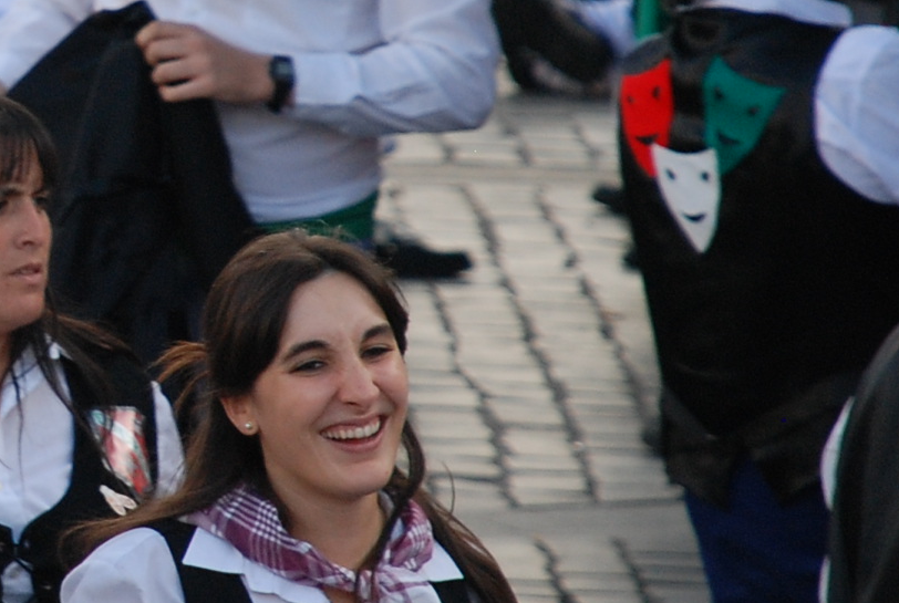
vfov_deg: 1.9
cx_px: -193
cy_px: 189
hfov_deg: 2.8
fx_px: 18061
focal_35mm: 722
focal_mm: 135
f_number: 5.6
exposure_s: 1/200
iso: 400
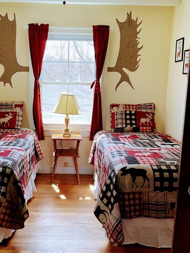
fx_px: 293
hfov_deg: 35.7
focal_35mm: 40
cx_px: 68
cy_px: 135
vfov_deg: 46.8
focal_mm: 3
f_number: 1.8
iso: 32
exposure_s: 1/120
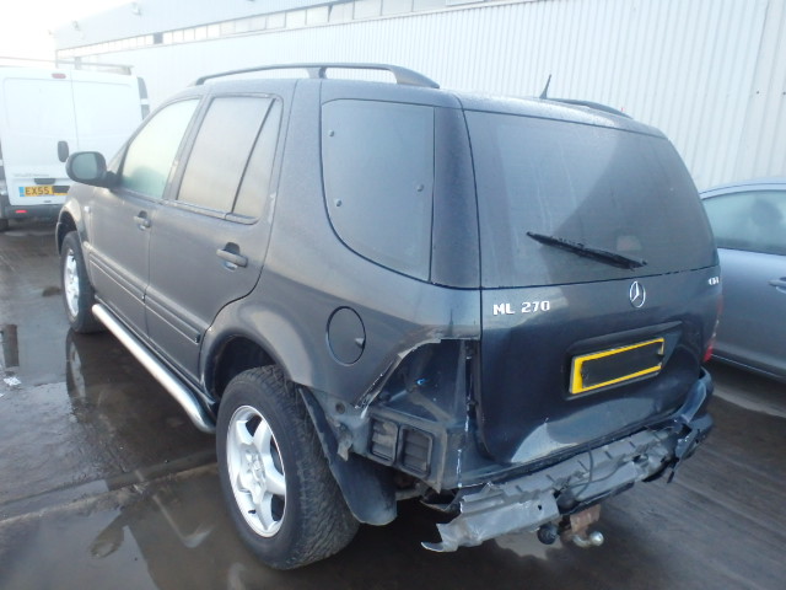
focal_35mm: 28
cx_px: 393
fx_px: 636
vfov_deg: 49.7
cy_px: 295
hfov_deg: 63.4
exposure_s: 1/30
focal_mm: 5
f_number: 3.9
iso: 800
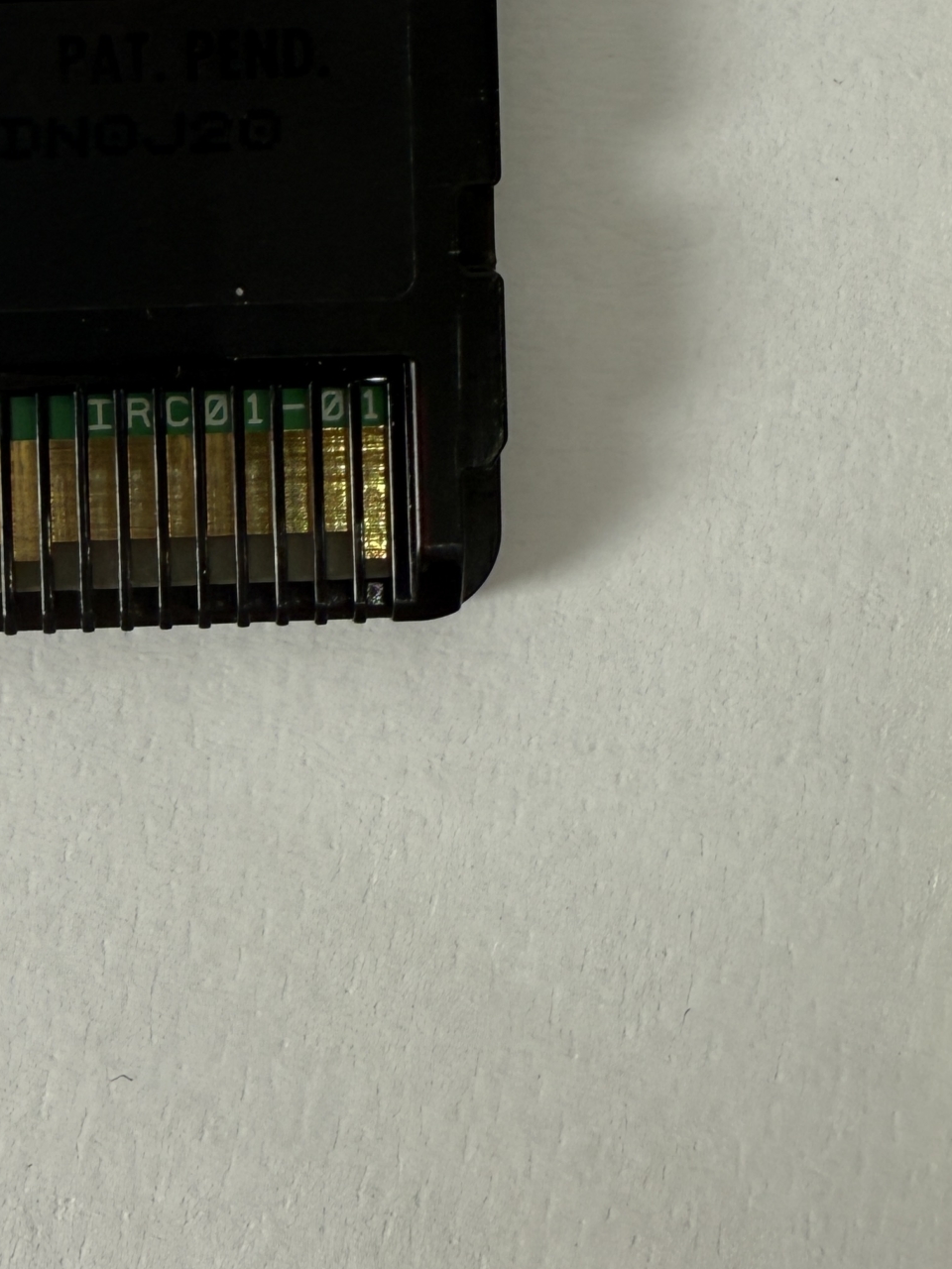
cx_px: 122
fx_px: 1760
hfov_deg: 29.2
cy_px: 250
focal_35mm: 48
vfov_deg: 38.2
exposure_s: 1/100
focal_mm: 2.22
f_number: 2.2
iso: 64
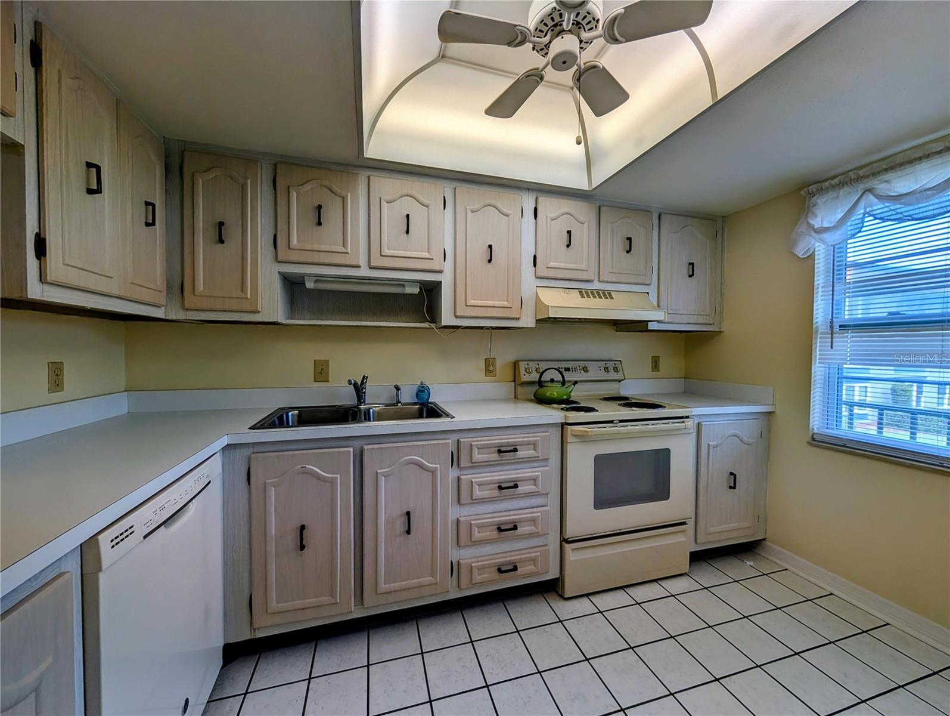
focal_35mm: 12
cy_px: 358
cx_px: 475
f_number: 1.7
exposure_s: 1/164
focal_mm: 2.02
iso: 31
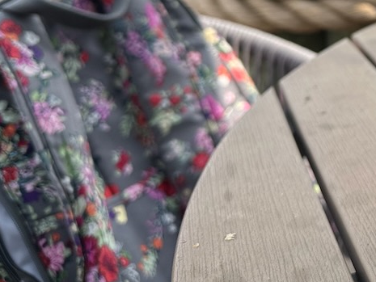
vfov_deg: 20.5
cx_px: 451
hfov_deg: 26.2
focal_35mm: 66
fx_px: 717
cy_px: -78
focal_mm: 6.86
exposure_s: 1/4016
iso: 80
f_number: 1.78
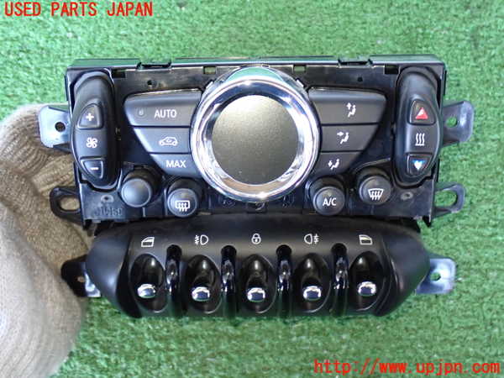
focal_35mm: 50
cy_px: 189
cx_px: 252
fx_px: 728
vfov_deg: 29.1
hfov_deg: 38.2
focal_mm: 9.01
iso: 800
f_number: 3.2
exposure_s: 1/25
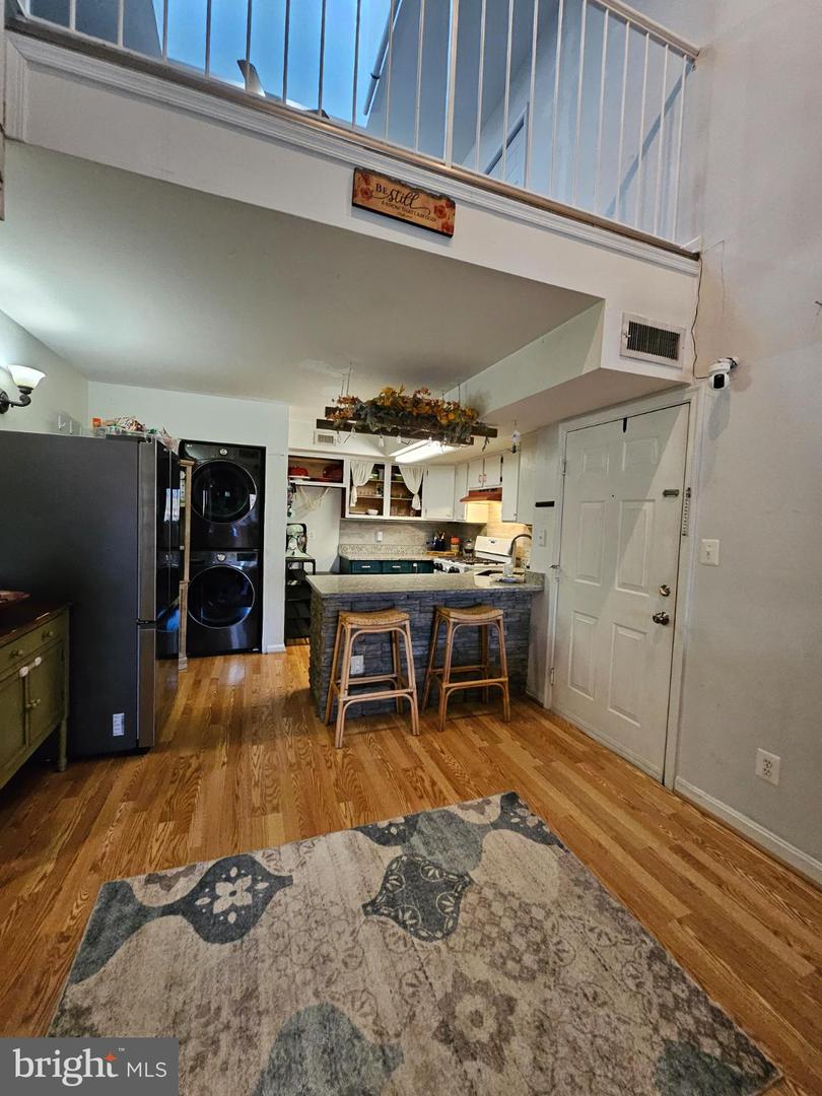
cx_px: 411
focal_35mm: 13
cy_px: 548
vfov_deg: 106.2
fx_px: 412
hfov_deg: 89.9
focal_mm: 1.74
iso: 400
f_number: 2.2
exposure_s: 1/60
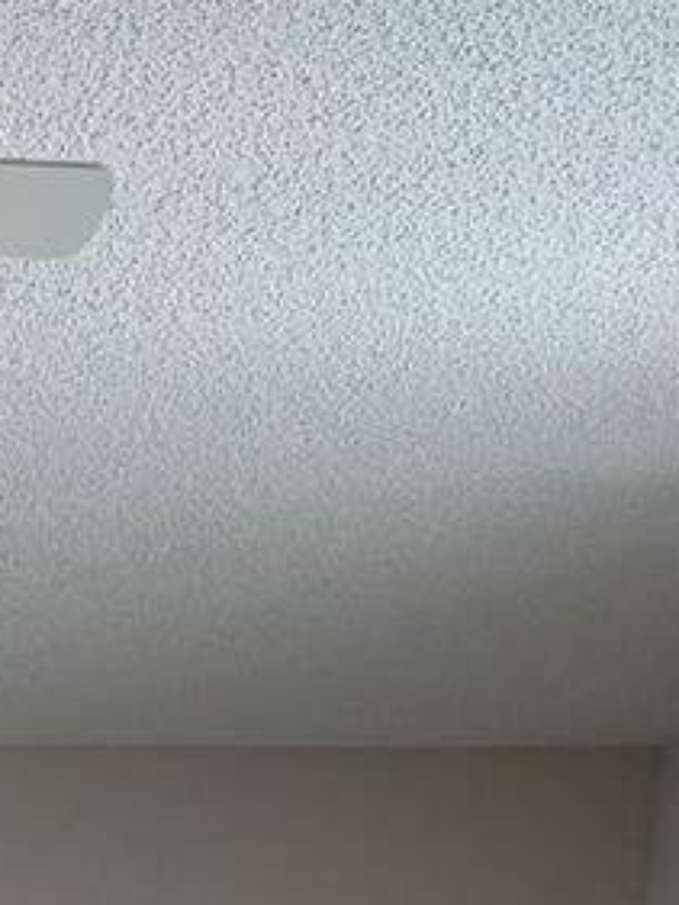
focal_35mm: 131
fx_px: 3424
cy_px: 2171
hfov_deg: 10.6
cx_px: -537
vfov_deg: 12.1
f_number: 1.78
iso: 64
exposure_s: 1/120
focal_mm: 6.76
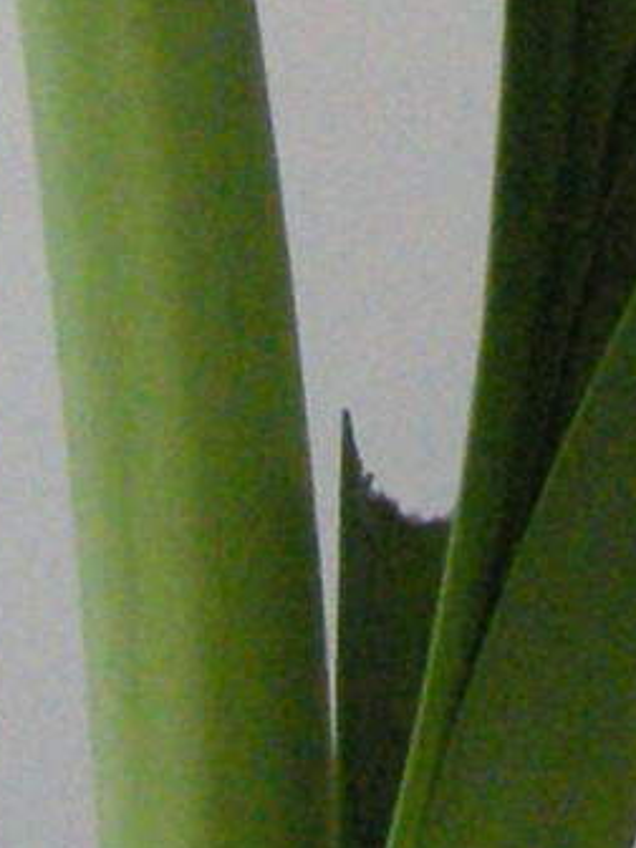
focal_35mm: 250
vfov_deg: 7.4
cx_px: 820
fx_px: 6124
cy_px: -1280
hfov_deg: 5.9
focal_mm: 7.5
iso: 321
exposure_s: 1/63
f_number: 2.7
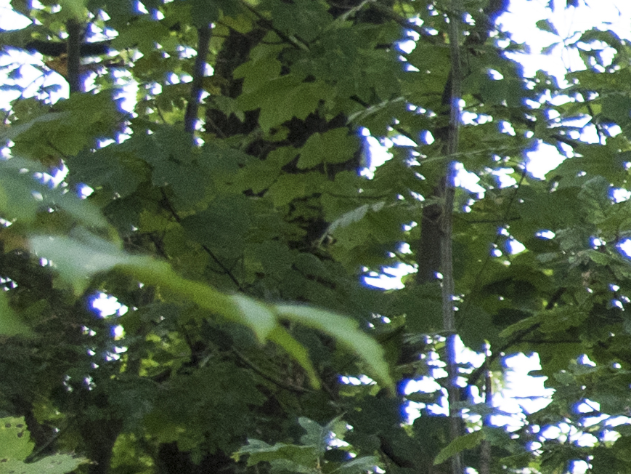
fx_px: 3883
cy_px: 257
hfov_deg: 7.8
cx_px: 2047
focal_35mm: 213
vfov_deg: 7.0
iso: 500
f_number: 4
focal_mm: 32
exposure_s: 1/500
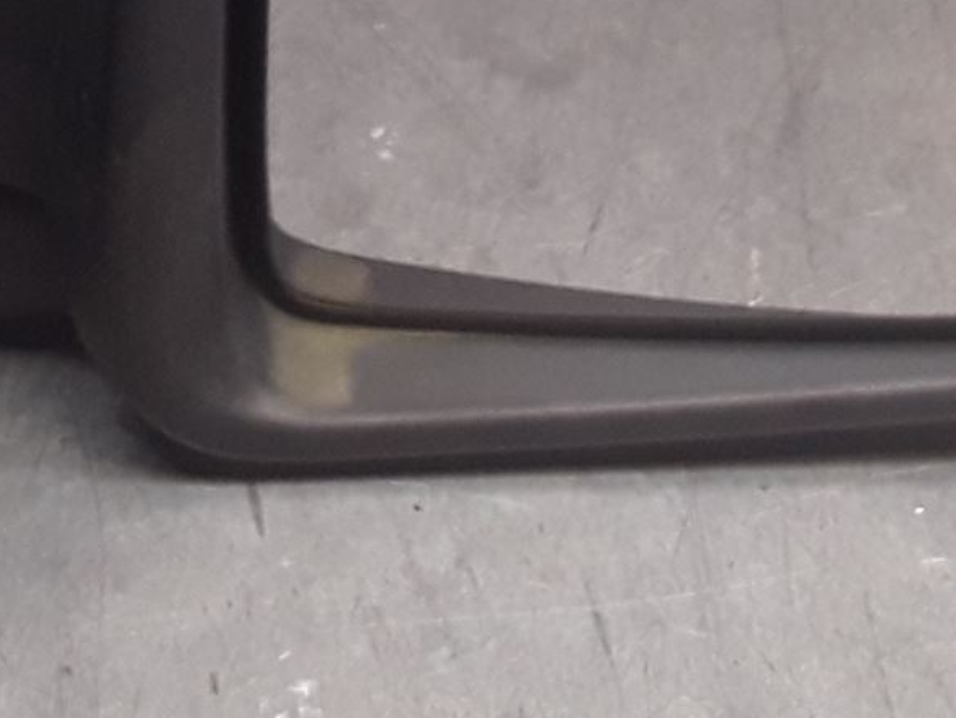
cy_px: -430
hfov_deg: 20.0
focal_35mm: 98
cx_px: 373
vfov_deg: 13.9
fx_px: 2707
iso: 100
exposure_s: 1/100
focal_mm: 2.91
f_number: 1.9
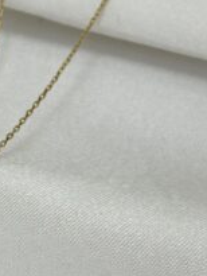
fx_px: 996
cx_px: -17
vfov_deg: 15.8
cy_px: 142
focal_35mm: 125
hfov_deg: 11.7
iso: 80
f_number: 1.78
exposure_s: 1/441
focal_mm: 6.86
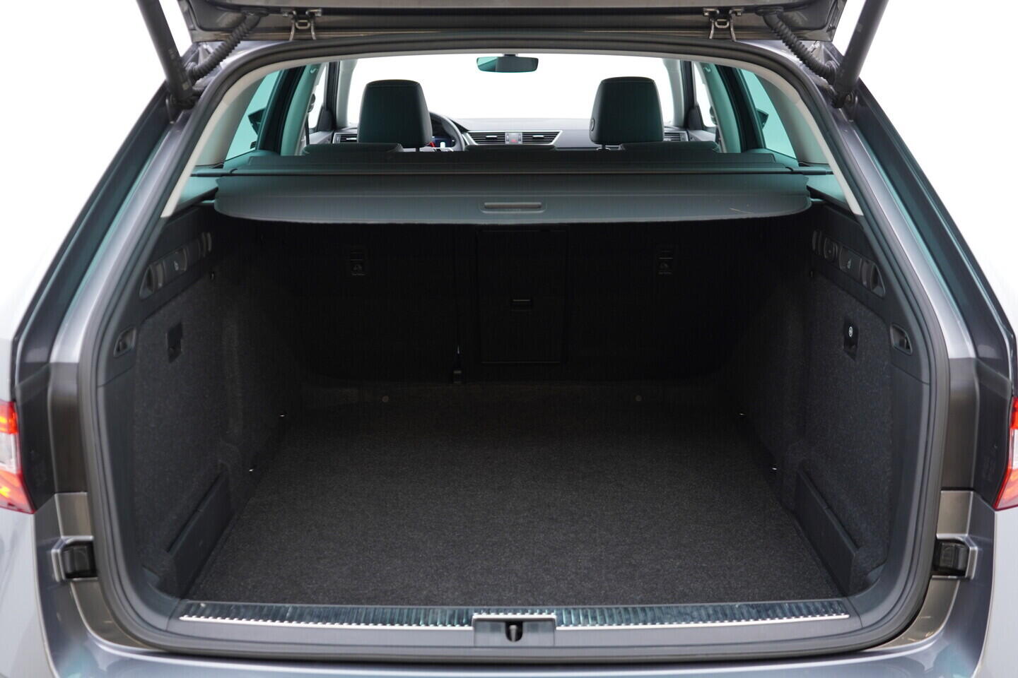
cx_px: 509
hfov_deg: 53.1
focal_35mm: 36
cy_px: 339
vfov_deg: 36.9
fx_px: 1018
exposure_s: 1/40
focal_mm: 24
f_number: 2.8
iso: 250
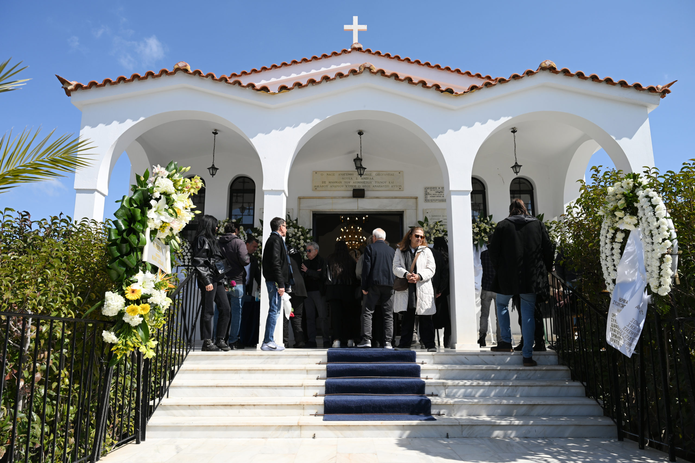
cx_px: 348
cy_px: 232
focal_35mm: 26
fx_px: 512
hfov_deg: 68.4
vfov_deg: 48.7
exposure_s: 1/640
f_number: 5.6
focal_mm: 26.5
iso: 100
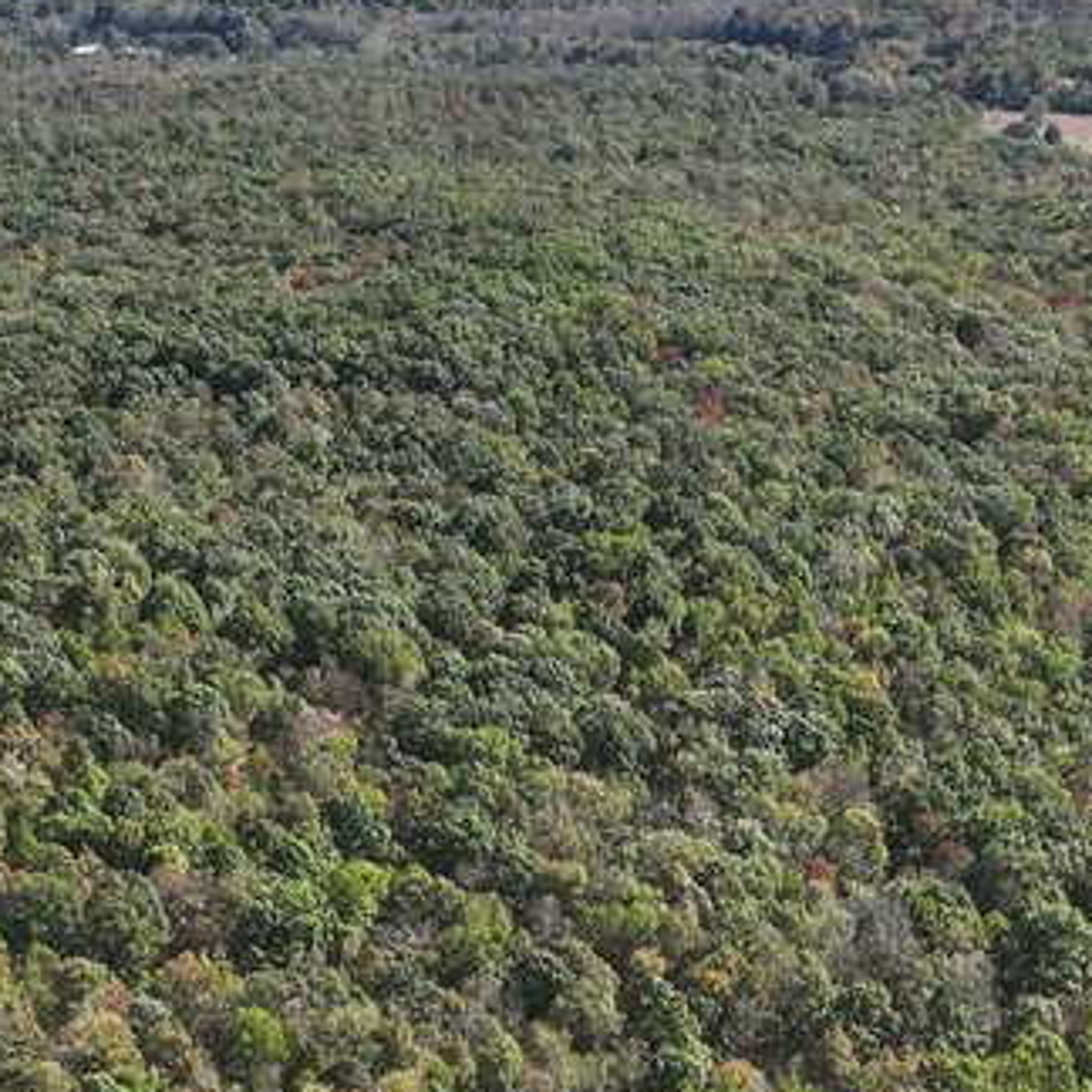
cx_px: 433
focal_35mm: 99
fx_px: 3533
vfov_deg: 16.9
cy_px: 1249
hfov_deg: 17.6
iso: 170
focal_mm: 12.29
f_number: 2.8
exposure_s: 1/2000
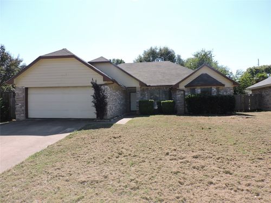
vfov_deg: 56.8
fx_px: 188
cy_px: 102
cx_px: 136
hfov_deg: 71.6
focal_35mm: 24
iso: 140
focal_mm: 4.3
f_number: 3
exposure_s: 1/1000
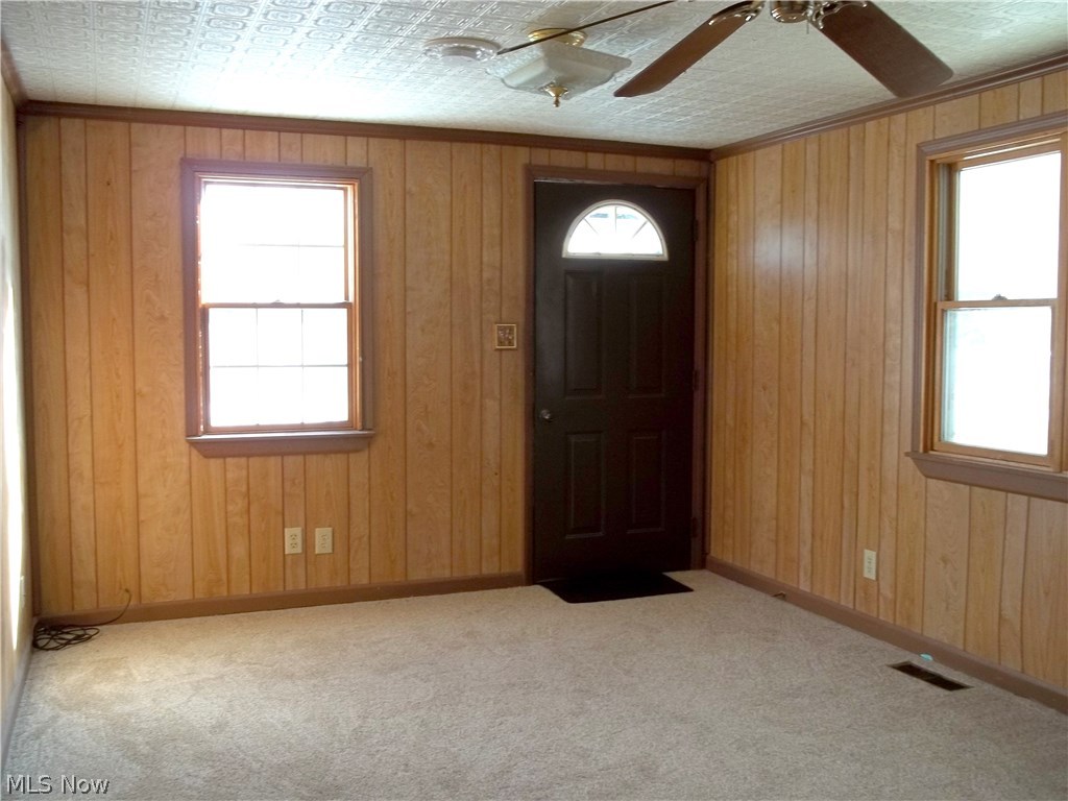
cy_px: 400
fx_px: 1018
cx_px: 534
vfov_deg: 42.9
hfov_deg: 55.4
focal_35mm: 33
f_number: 3.3
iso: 64
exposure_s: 1/40
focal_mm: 5.9
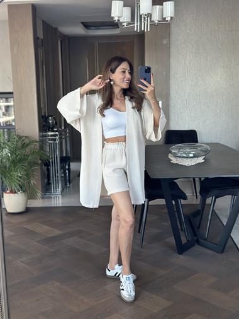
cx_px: 120
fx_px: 442
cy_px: 160
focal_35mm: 48
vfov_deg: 39.6
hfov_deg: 30.3
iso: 250
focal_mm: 6.86
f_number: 1.78
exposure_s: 1/60
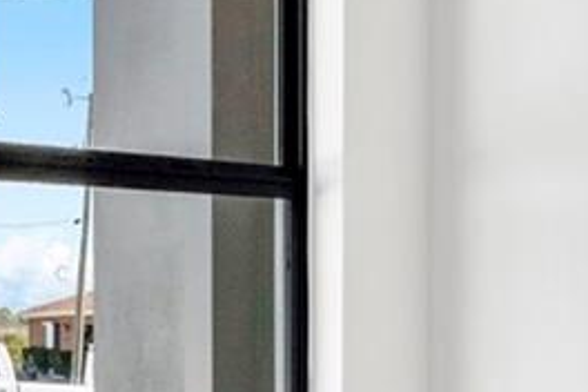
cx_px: 791
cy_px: 330
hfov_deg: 15.6
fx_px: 2025
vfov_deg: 11.0
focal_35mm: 124
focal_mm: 16
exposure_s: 1/8
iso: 200
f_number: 9
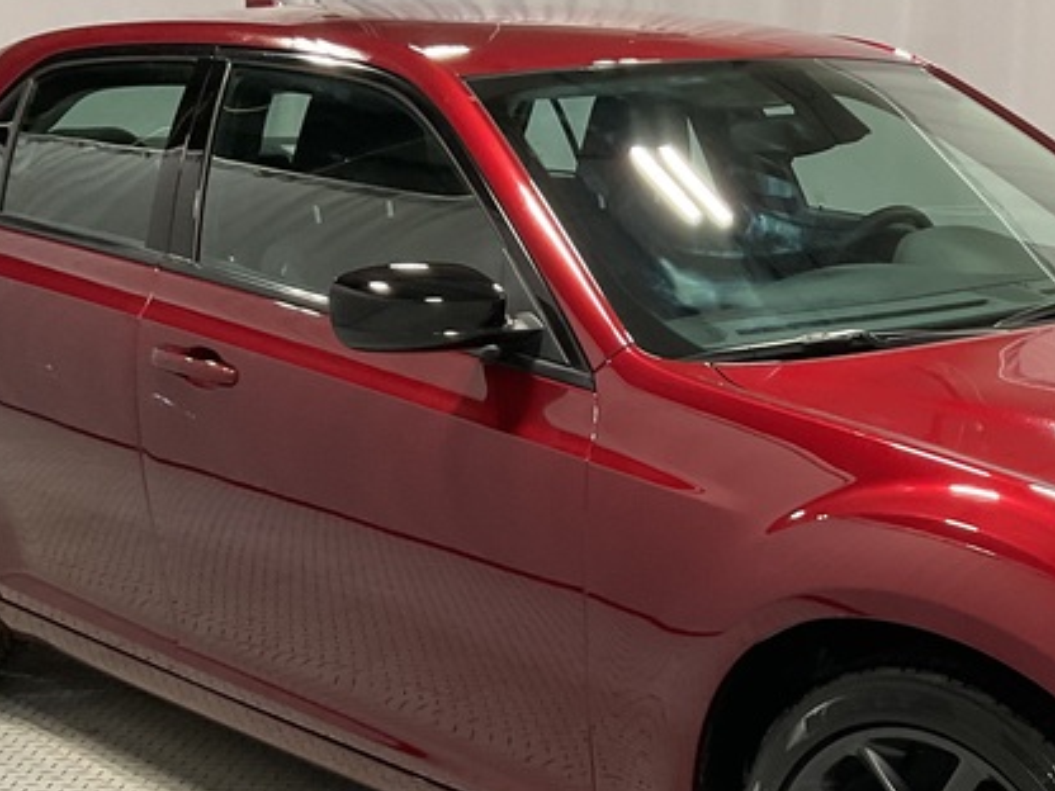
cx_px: 794
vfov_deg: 21.6
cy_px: 672
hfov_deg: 28.5
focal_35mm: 67
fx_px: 2042
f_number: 1.8
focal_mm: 3
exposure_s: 1/60
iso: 80
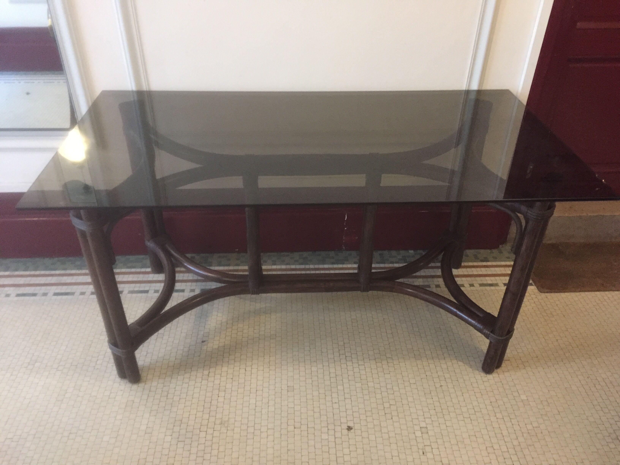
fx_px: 519
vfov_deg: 48.2
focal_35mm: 29
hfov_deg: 61.7
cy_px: 232
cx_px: 310
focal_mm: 4.15
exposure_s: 1/17
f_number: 2.2
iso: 320
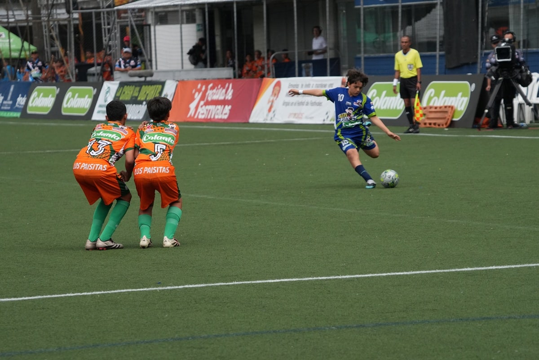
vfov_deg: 6.3
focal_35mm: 219
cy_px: 180
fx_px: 3279
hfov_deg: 9.4
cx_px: 270
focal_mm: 146
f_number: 5
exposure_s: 1/3200
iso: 1600
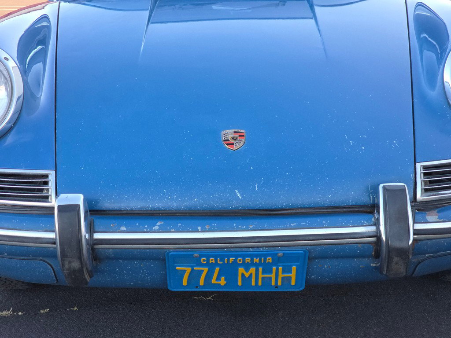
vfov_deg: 21.3
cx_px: 226
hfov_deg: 28.2
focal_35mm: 69
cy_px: 169
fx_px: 899
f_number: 2.4
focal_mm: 7.9
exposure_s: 1/359
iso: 100
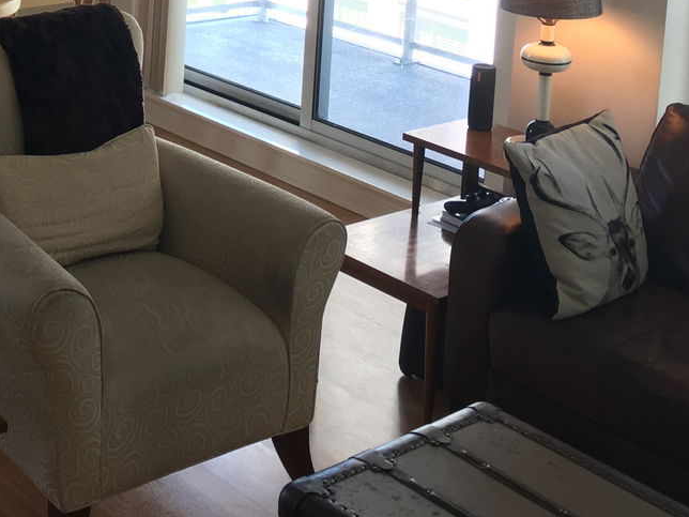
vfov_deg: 19.3
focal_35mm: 72
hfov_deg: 26.0
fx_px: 1433
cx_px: 49
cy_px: -107
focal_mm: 4.15
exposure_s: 1/40
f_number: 2.2
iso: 32
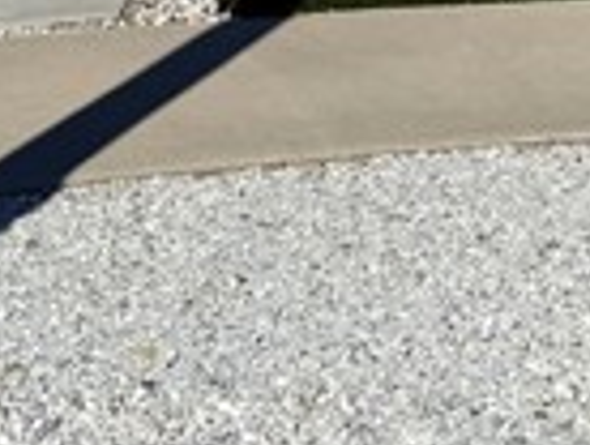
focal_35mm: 111
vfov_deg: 11.4
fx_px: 1895
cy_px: -565
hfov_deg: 17.7
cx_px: 389
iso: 80
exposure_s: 1/7092
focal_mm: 6.76
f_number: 1.78
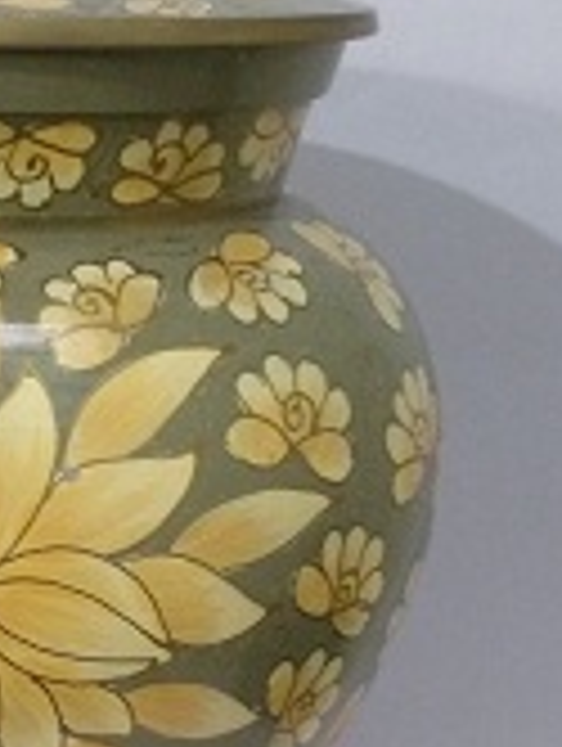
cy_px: 747
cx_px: 36
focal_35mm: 53
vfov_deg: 33.1
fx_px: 1144
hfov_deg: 26.5
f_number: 2.2
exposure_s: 1/25
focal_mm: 3.81
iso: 800
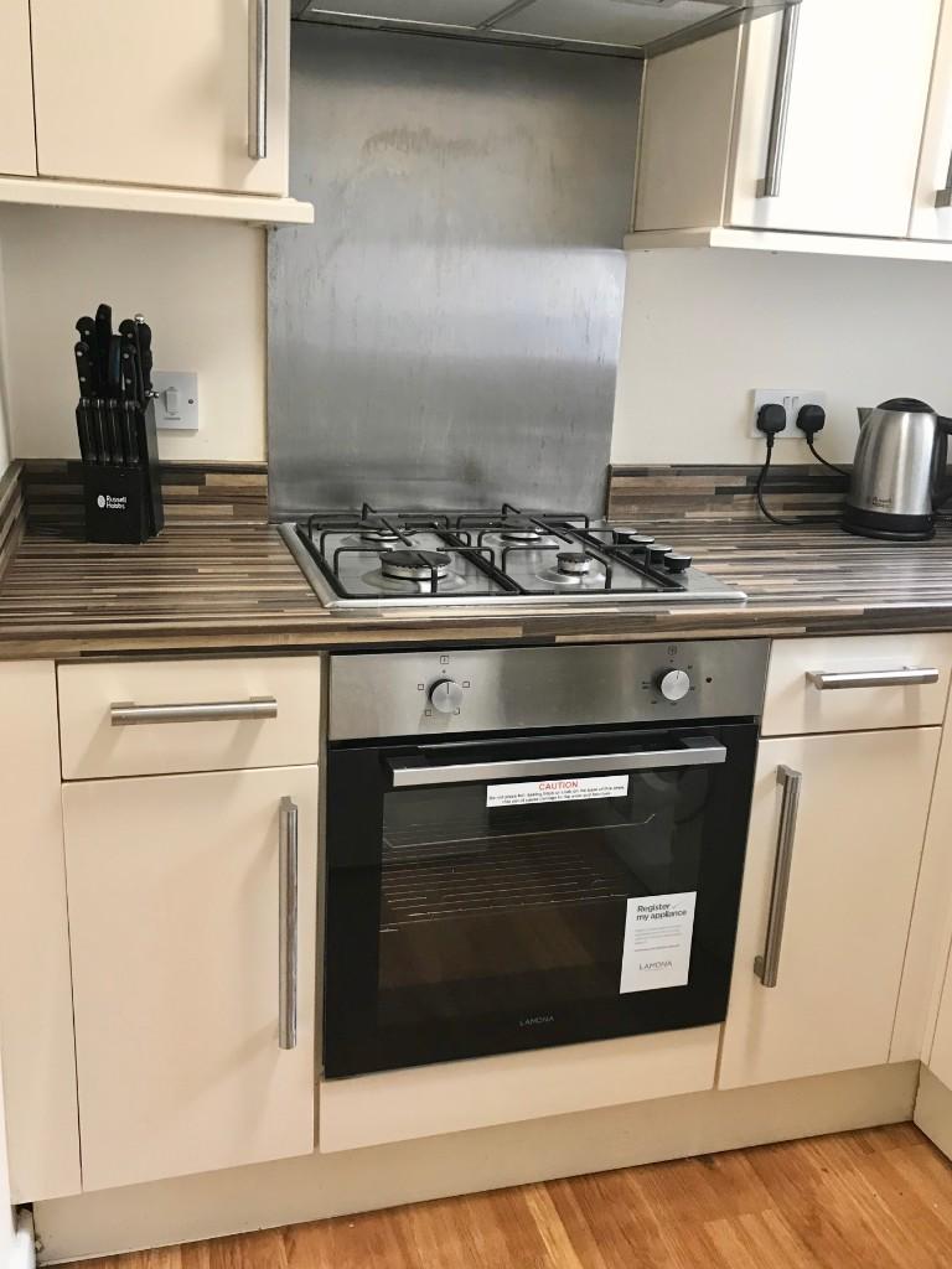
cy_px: 634
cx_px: 476
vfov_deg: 63.4
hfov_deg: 49.7
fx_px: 1027
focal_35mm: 28
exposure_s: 1/17
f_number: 1.8
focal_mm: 3.99
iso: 40
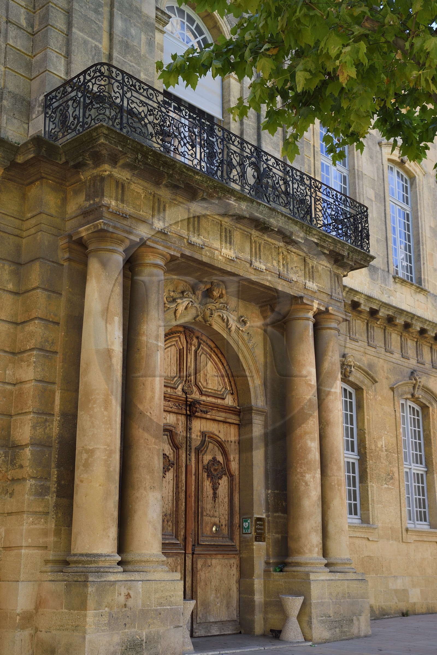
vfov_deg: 44.5
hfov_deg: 30.5
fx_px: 801
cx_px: 218
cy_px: 328
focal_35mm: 44
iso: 200
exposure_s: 1/250
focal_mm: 44
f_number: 5.6
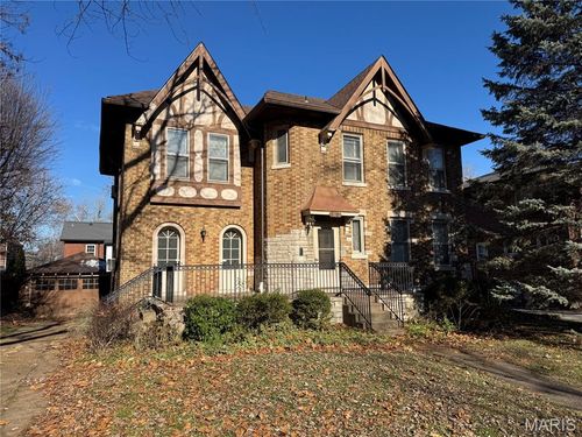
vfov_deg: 56.8
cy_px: 218
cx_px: 291
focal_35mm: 24
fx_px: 404
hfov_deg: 71.6
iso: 80
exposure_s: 1/4608
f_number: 1.78
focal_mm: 6.76
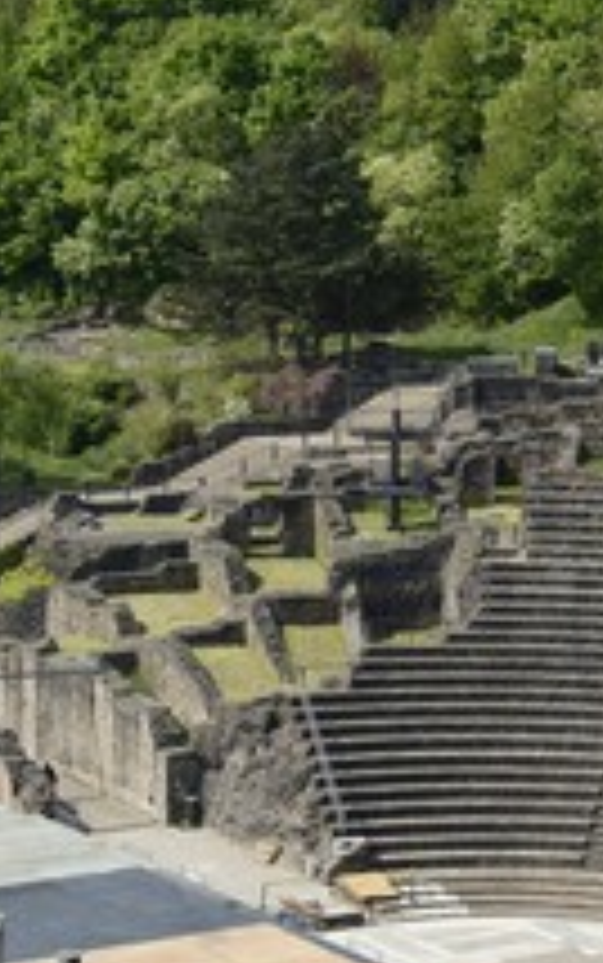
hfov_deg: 11.5
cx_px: 864
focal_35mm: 110
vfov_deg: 18.9
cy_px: 369
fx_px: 2888
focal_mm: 55
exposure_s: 1/250
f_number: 10
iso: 200
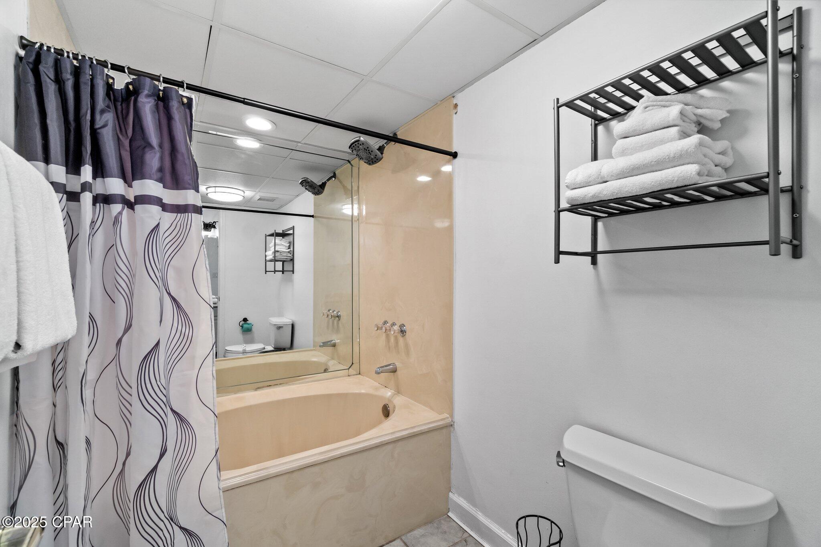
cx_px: 410
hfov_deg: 100.4
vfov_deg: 77.3
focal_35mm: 15
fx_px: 342
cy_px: 274
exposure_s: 1/3
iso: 400
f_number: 8
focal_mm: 10
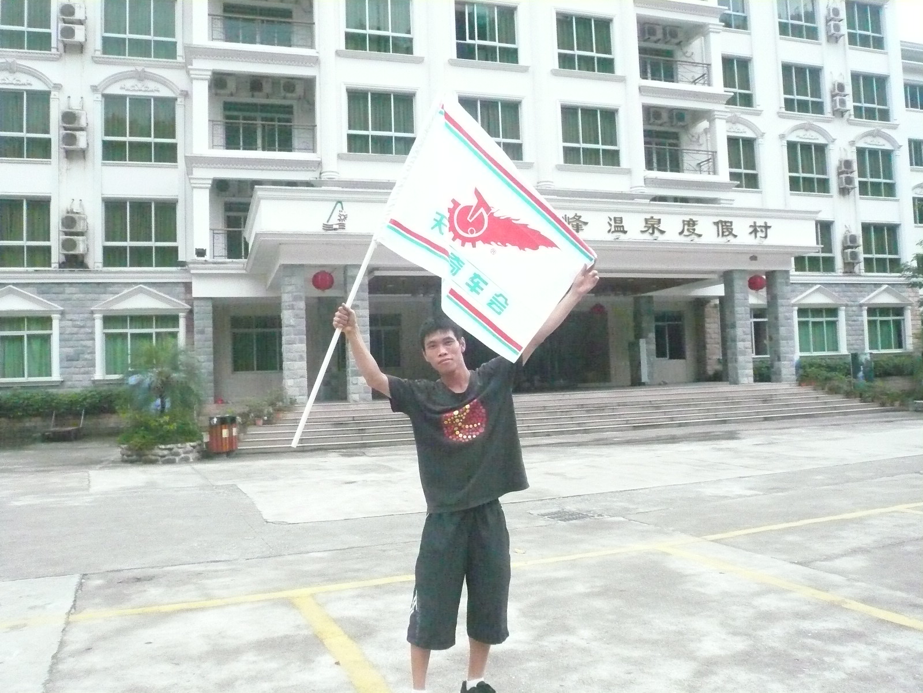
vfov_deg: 49.7
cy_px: 346
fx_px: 747
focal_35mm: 28
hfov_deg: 63.4
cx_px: 462
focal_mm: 4.6
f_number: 8
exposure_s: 1/250
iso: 1250
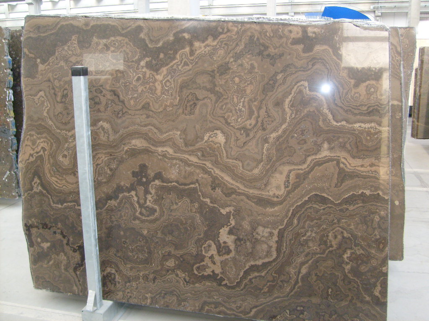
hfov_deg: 52.6
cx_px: 214
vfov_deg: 40.7
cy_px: 160
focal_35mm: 35
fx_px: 434
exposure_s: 1/45
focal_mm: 5.8
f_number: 2.8
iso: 100
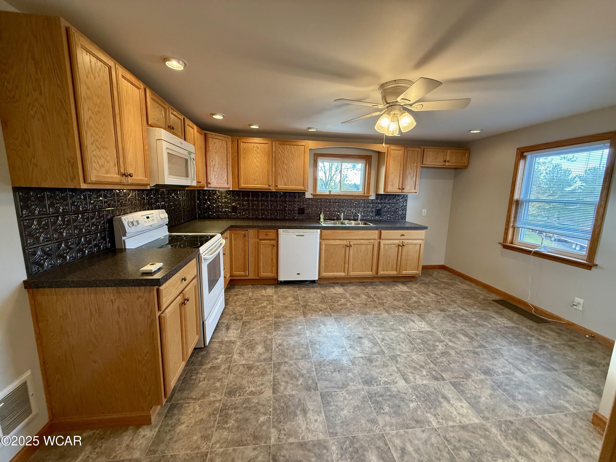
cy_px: 231
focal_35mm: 14
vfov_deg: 85.7
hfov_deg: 102.1
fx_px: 249
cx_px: 308
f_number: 2.2
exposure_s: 1/120
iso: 400
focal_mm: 2.22
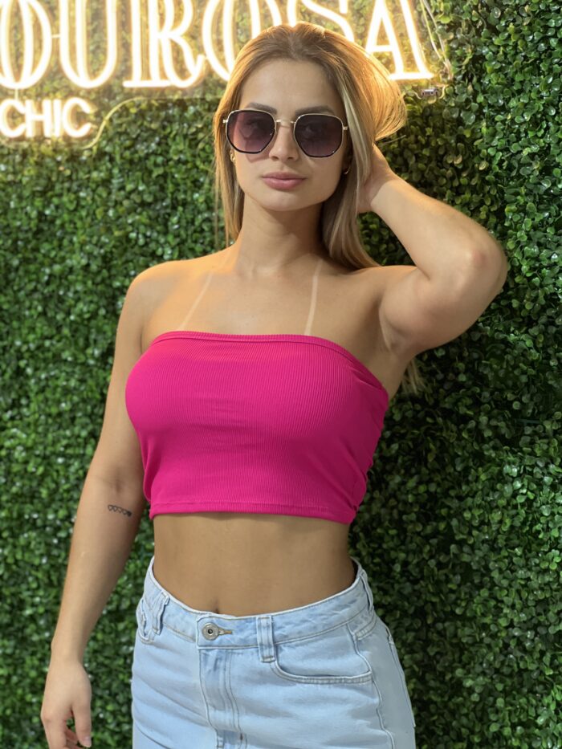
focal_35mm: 77
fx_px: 1666
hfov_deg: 19.1
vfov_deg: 25.3
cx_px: 281
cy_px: 374
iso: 250
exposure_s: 1/40
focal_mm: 9
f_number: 2.8
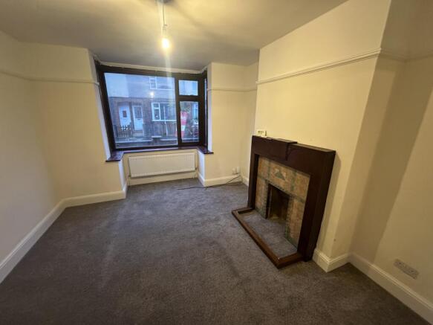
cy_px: 162
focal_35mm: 14
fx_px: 175
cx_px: 216
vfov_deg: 85.7
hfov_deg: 102.1
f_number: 2.2
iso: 1000
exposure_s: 1/50
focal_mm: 2.22
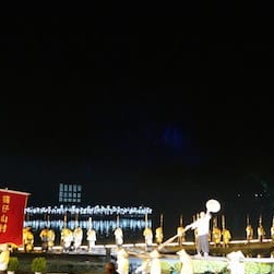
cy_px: 167
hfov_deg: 26.4
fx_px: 582
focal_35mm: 65
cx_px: 95
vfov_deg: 26.4
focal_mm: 16
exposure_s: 1/60
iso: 3200
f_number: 3.5
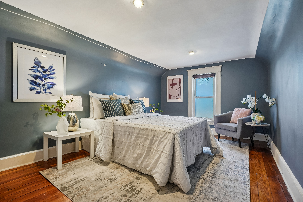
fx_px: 135
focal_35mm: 16
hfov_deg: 96.7
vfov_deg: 73.7
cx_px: 152
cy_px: 101
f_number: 7.1
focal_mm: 16
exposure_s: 1/60
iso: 500
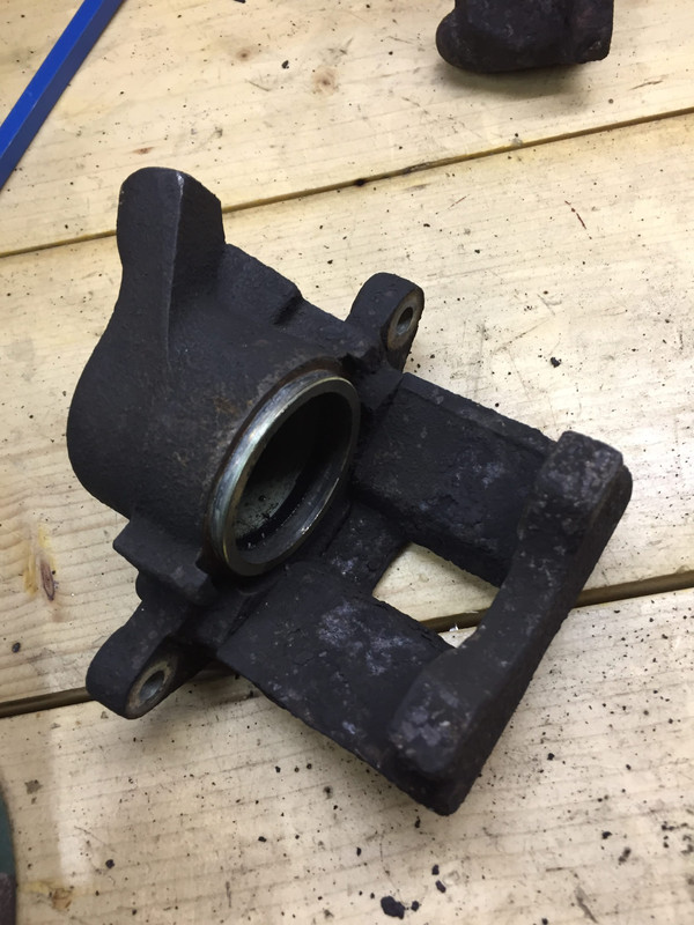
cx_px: 347
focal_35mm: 29
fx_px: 775
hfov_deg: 48.2
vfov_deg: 61.7
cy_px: 462
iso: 125
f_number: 2.2
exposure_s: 1/33
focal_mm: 4.15
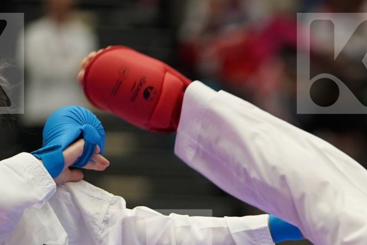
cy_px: 260
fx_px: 4884
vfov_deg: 2.9
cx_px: 349
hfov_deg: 4.3
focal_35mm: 479
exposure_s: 1/1000
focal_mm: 176
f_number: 2.8
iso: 2000
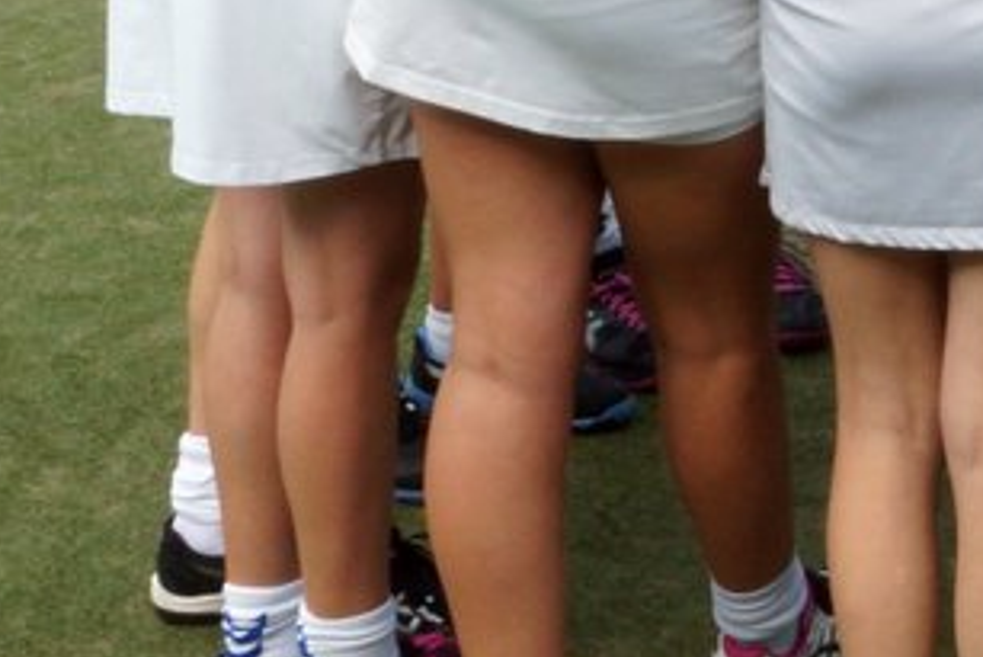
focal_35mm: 80
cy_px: -64
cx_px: 973
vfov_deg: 16.6
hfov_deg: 24.3
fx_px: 2185
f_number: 22
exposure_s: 1/60
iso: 400
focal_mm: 16
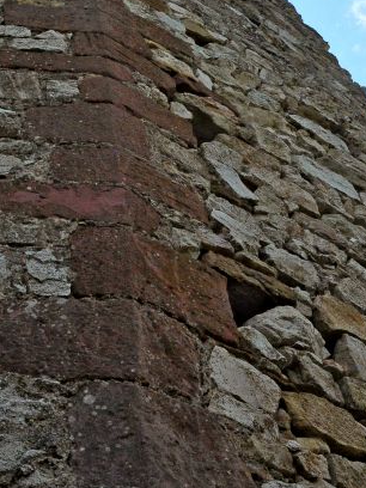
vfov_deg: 29.3
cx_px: 112
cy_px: 121
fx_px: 916
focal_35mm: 65
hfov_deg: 22.5
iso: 1600
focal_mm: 18
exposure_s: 1/640
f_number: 13
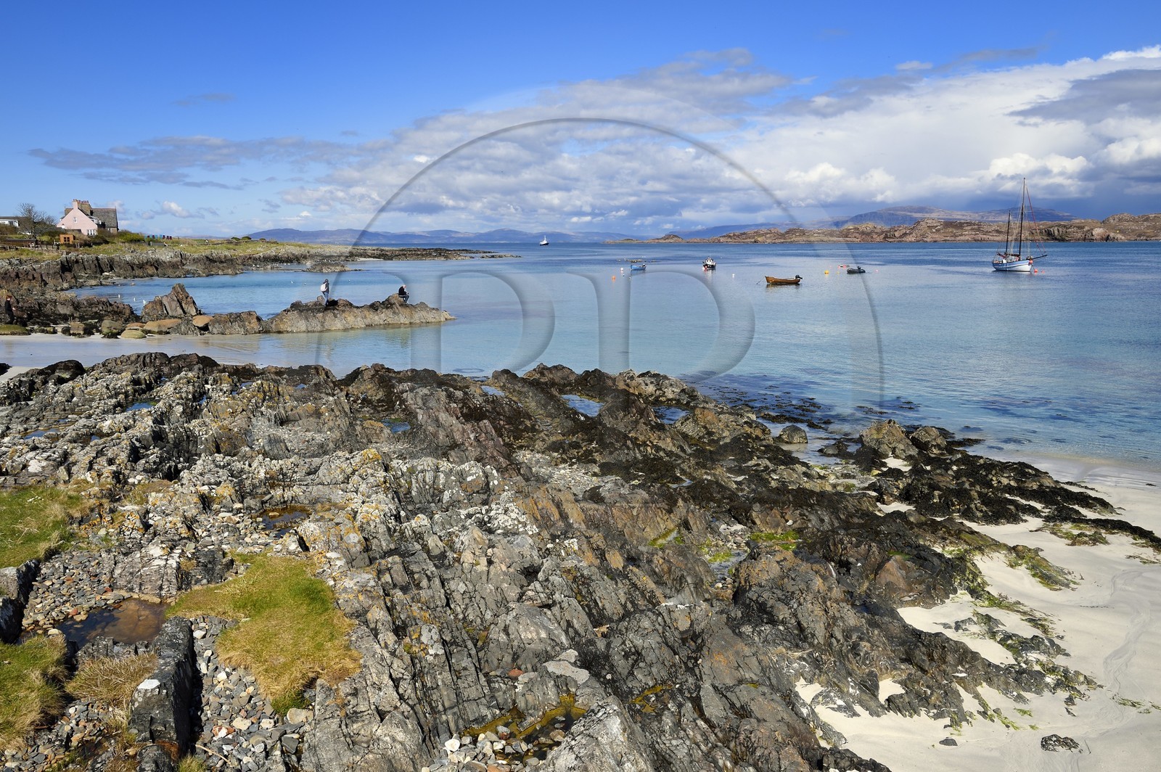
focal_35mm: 29
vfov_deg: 44.9
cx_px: 580
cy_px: 386
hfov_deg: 63.7
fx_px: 934
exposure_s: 1/250
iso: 200
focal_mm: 29
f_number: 16
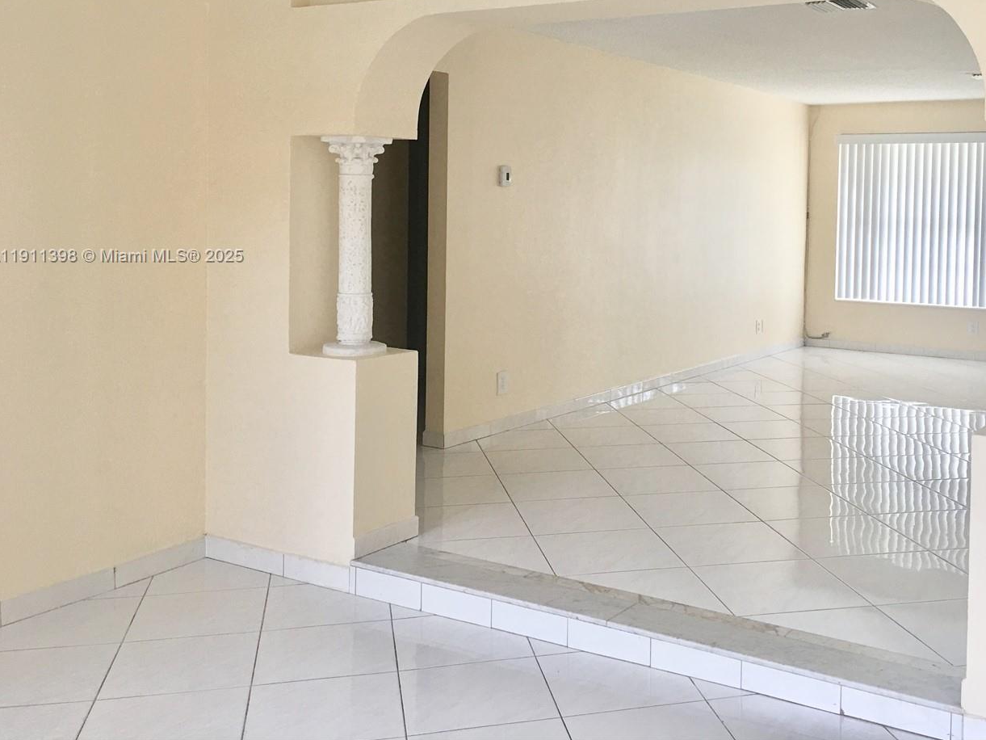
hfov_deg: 48.4
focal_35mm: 38
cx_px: 631
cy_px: 257
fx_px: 1082
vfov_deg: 37.4
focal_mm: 4.15
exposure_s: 1/30
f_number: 2.2
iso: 25
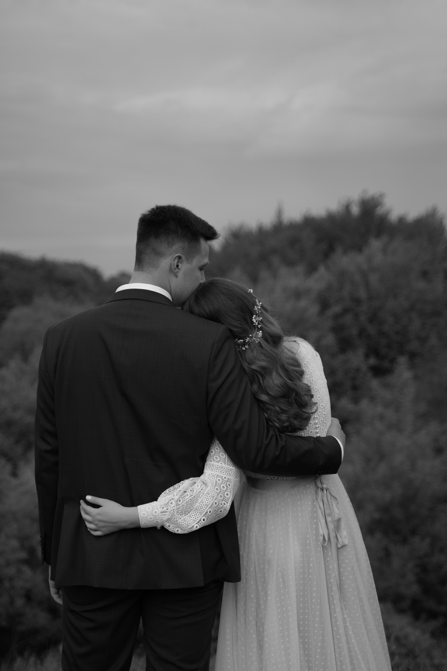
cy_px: 336
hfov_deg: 23.8
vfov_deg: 35.1
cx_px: 224
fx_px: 1062
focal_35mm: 57
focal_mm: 57
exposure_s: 1/2000
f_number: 2.8
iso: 100
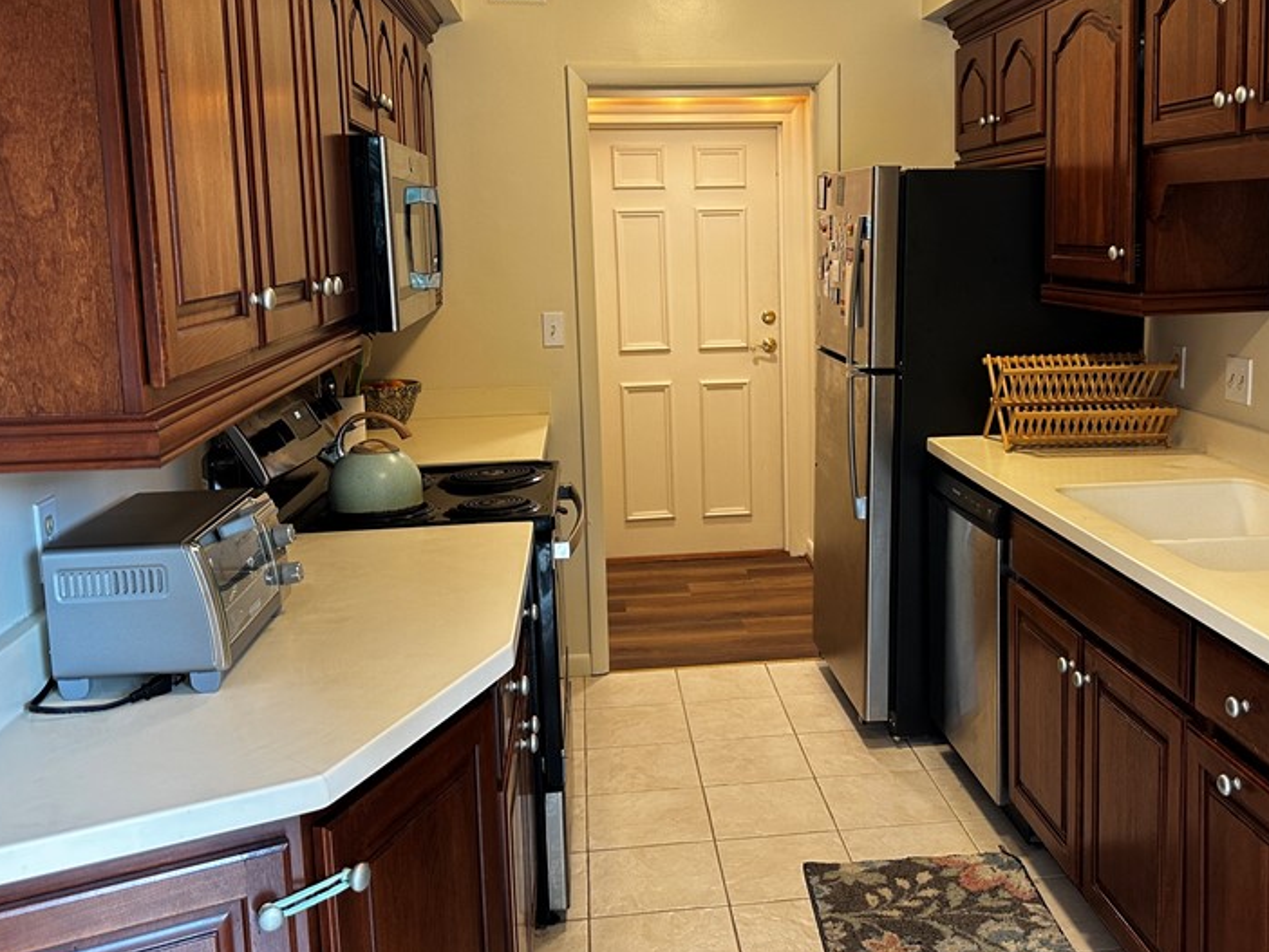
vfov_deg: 40.6
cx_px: 739
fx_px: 1284
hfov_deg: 52.4
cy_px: 397
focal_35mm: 35
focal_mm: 6.86
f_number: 1.78
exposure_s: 1/60
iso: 125
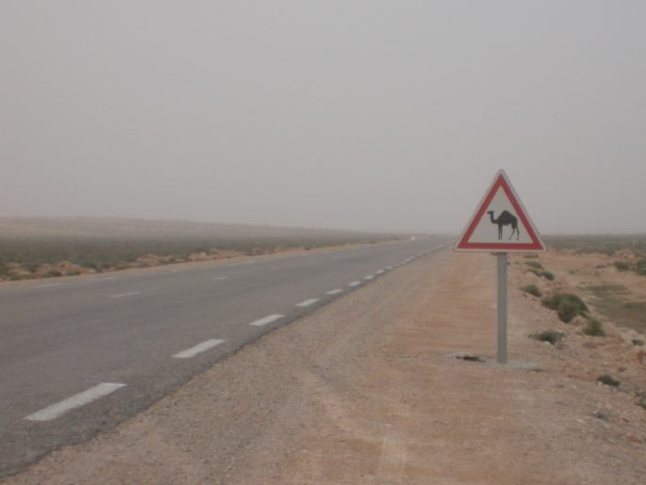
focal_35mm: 174
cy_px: 269
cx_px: 339
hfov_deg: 11.4
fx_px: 3248
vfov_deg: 8.5
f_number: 5
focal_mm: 30.9
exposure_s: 1/73.3
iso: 100
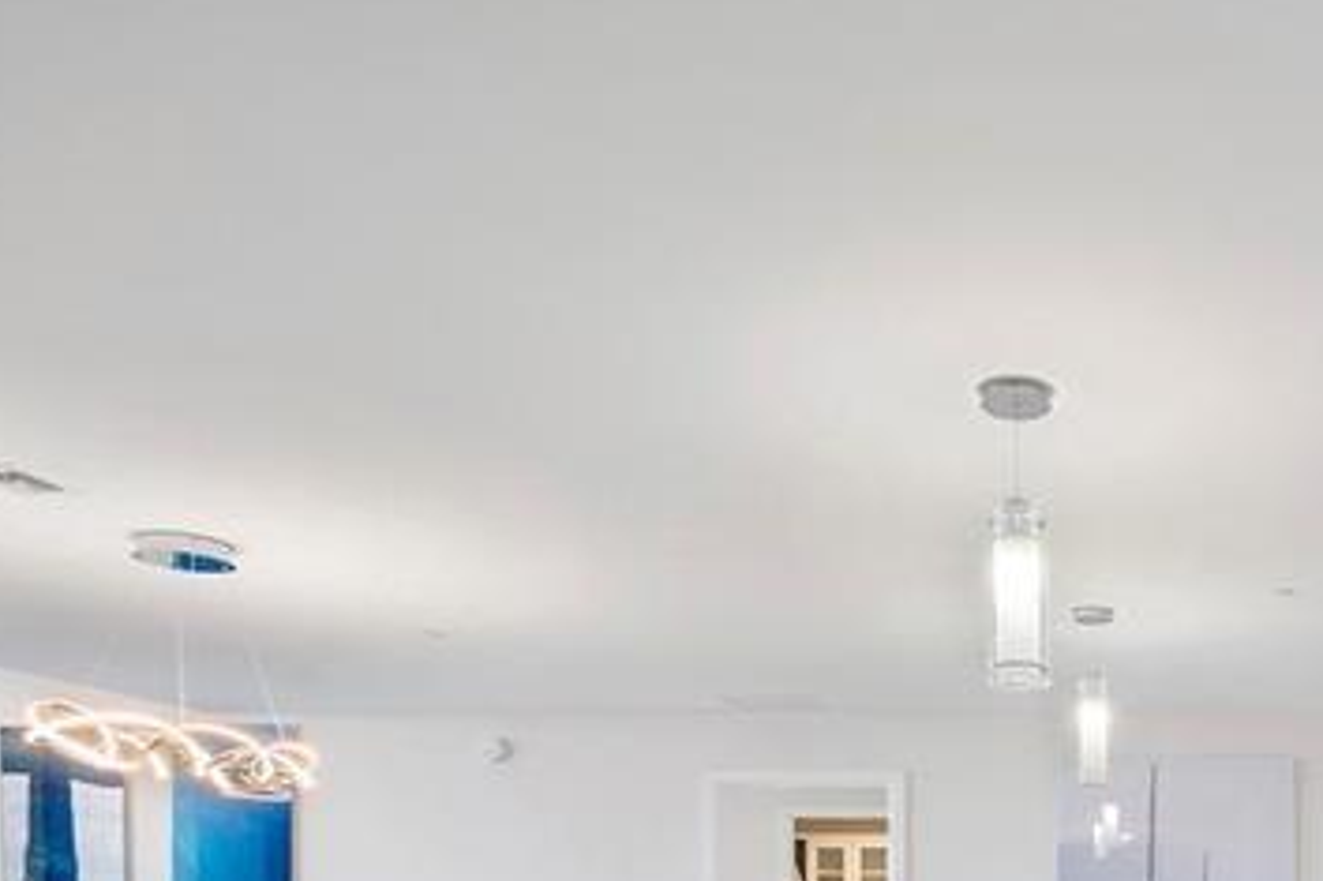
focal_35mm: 34
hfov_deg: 50.1
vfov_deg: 34.7
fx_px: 1249
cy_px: 913
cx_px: 1173
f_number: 11
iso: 160
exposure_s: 1/4
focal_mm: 10
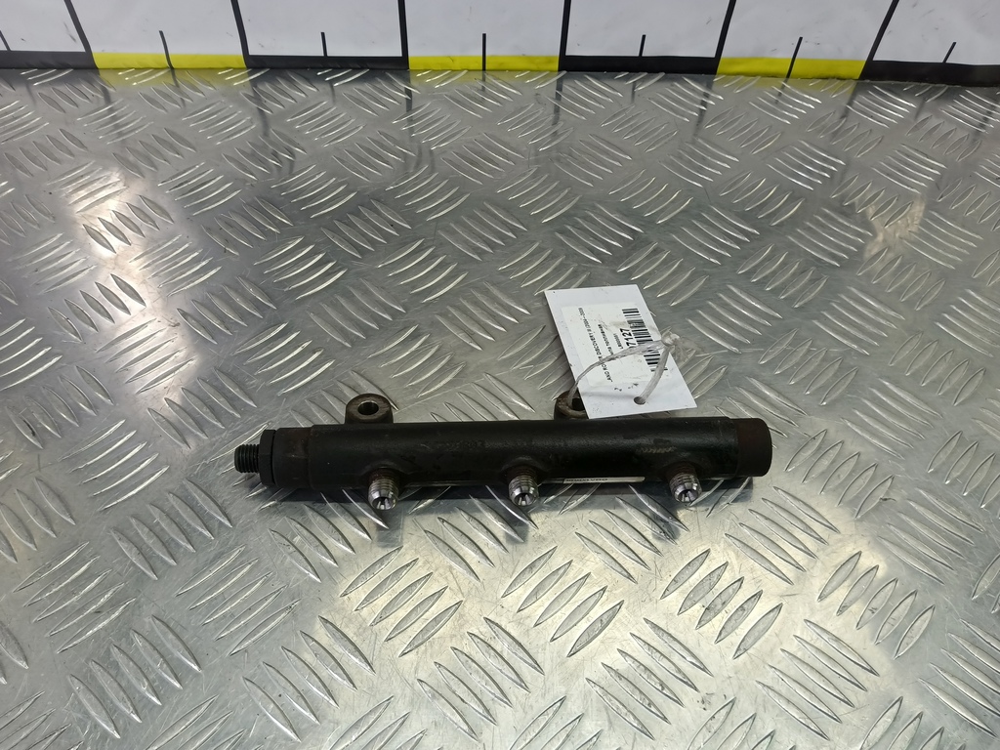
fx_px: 664
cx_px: 500
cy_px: 375
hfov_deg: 73.9
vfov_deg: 58.9
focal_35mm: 23
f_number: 1.6
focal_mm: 4.11
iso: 94
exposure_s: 1/50
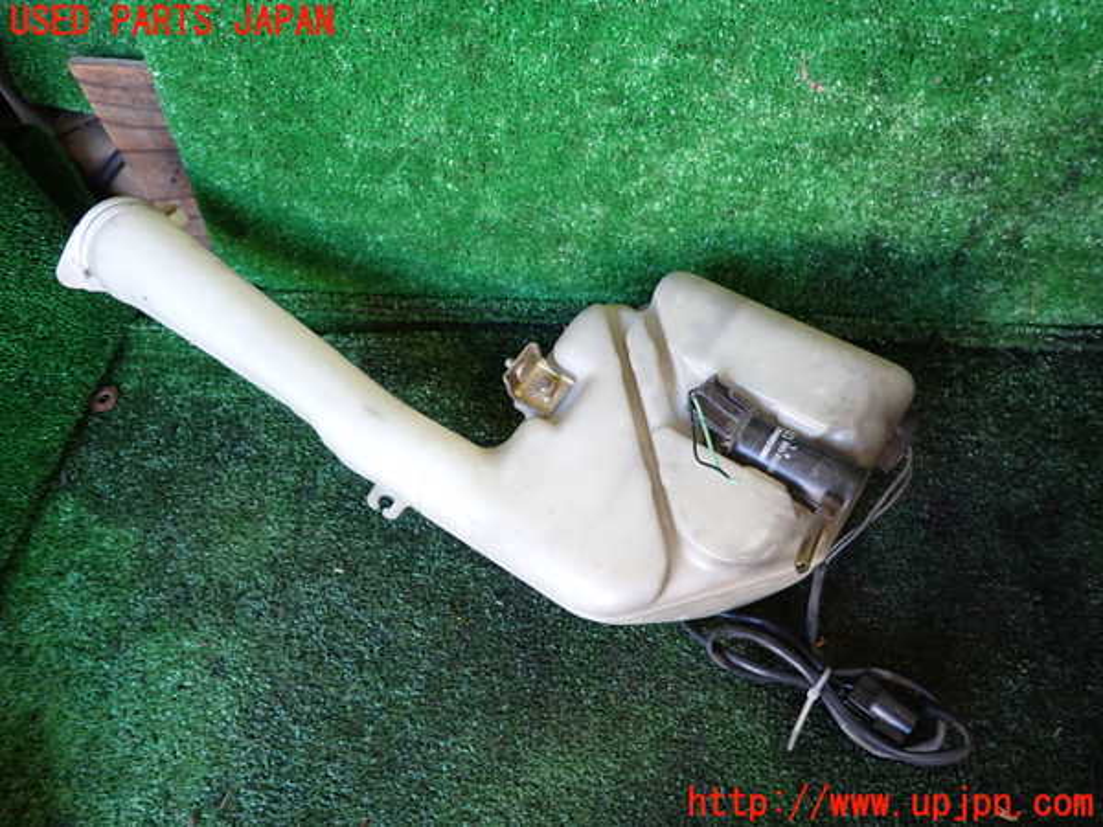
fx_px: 797
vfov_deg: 54.9
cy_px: 414
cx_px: 552
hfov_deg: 69.4
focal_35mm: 25
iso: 200
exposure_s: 1/30
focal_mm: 4.5
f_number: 2
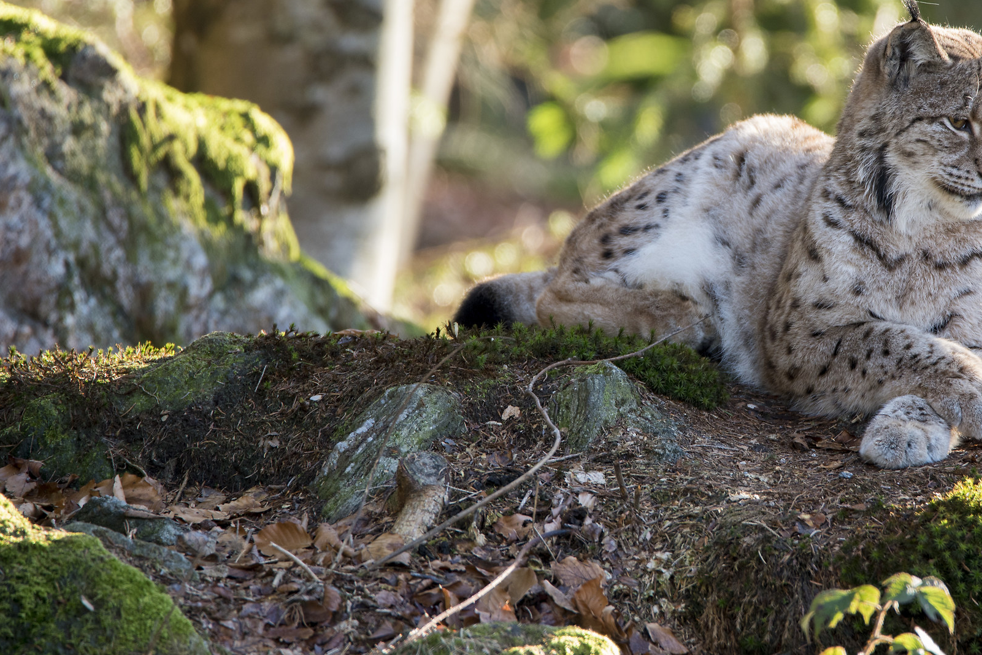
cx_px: 718
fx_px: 24546
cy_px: 239
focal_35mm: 900
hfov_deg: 2.3
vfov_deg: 1.5
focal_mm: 600
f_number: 7.1
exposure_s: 1/60
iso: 500
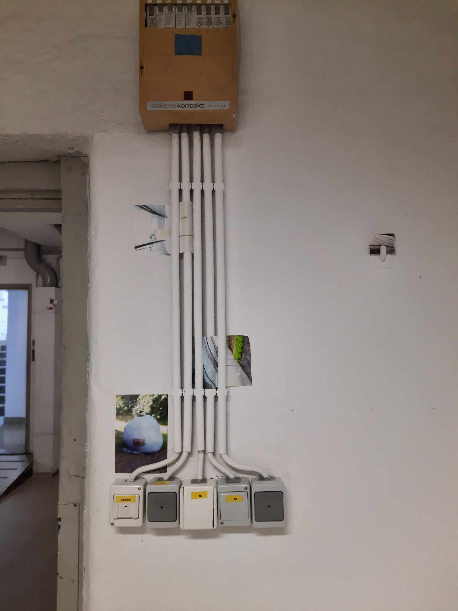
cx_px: 229
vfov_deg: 69.4
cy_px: 306
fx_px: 441
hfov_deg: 54.9
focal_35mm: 25
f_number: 2
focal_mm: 4.6
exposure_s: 1/33
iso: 250
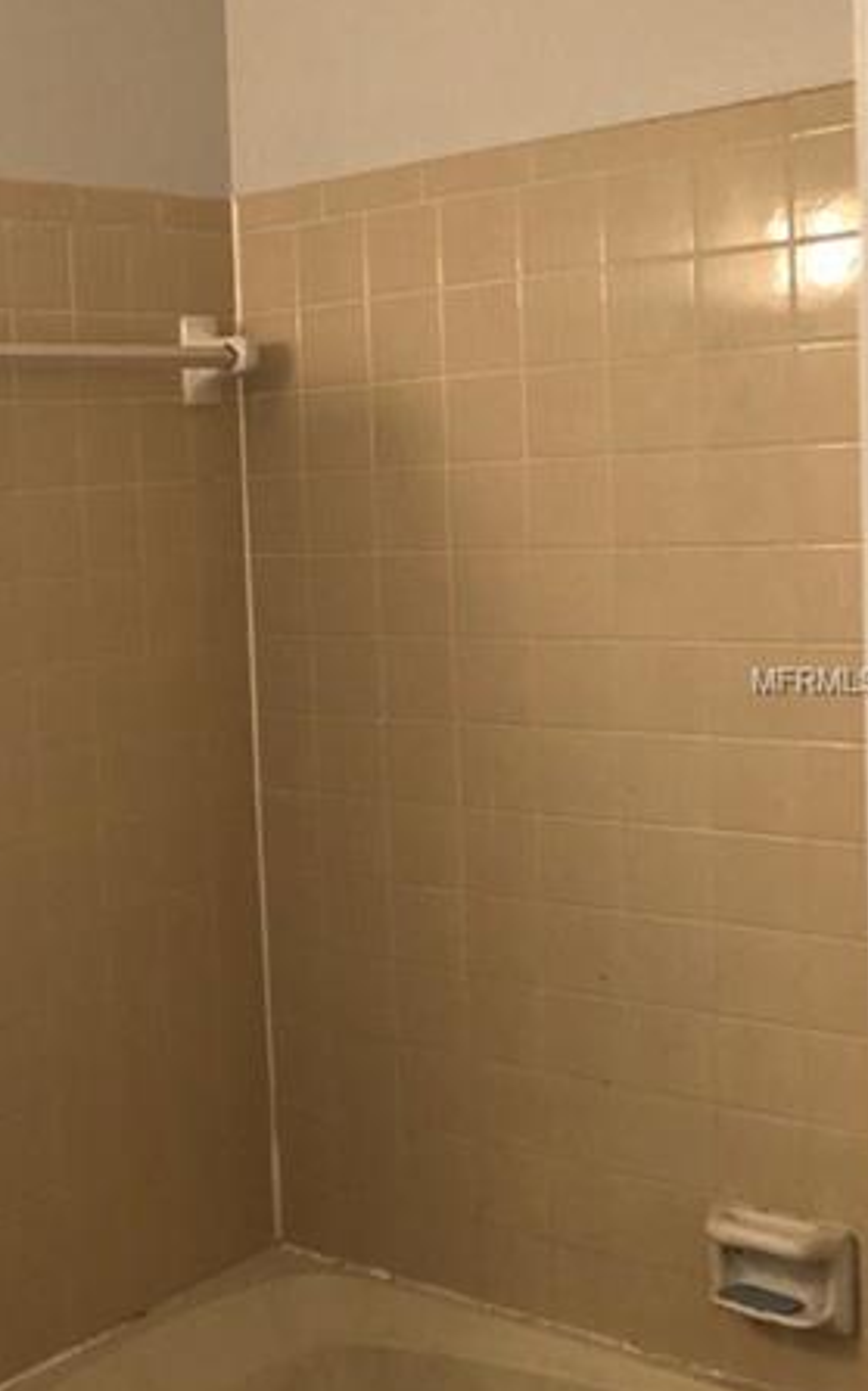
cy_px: 681
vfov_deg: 39.6
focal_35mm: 51
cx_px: -3
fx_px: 1932
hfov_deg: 24.2
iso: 50
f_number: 1.8
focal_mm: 3.99
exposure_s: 1/15
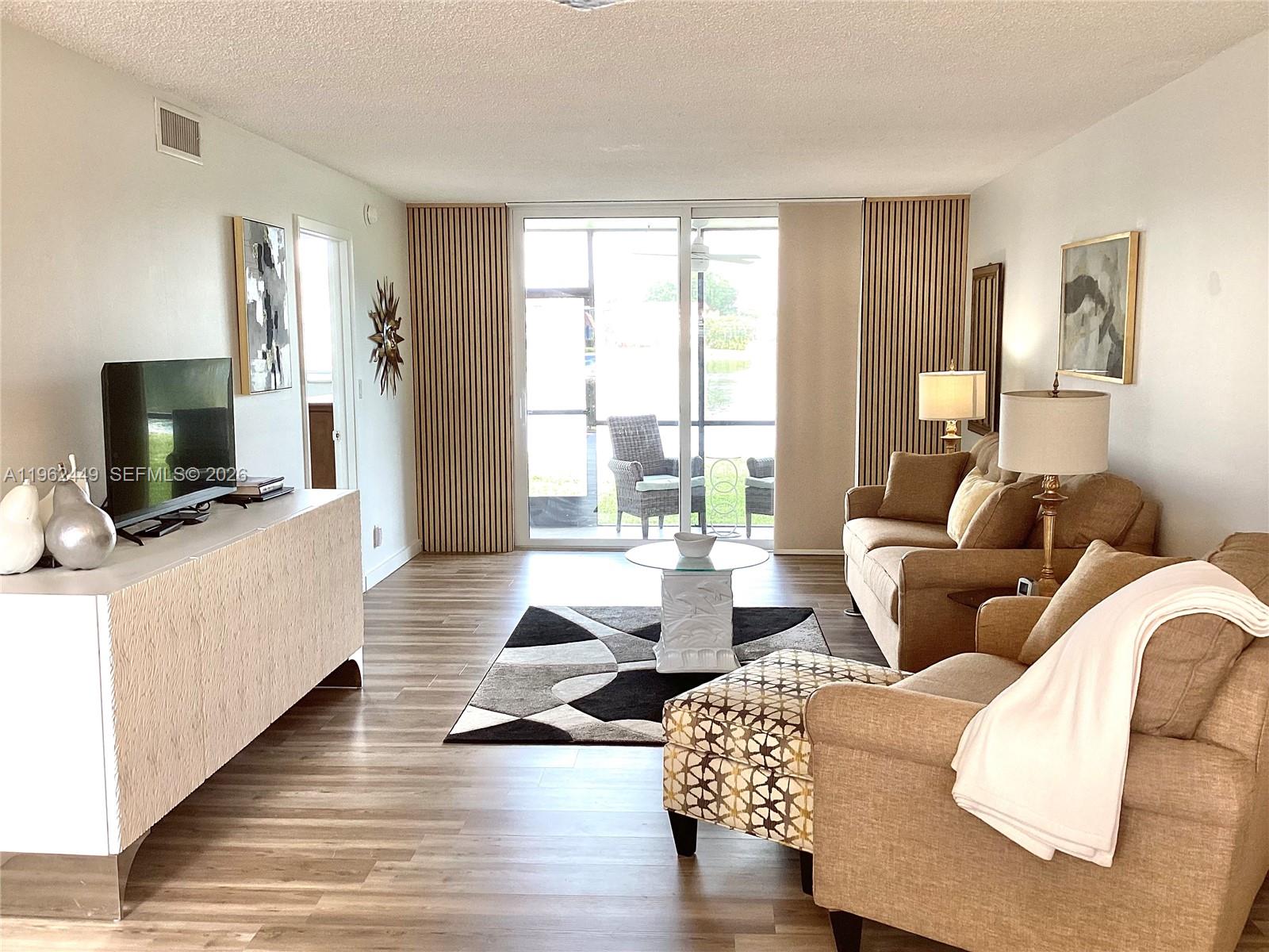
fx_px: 1136
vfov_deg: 45.4
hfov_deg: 58.4
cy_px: 476
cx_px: 634
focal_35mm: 31
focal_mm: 3.3
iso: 64
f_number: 2.4
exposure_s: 1/60
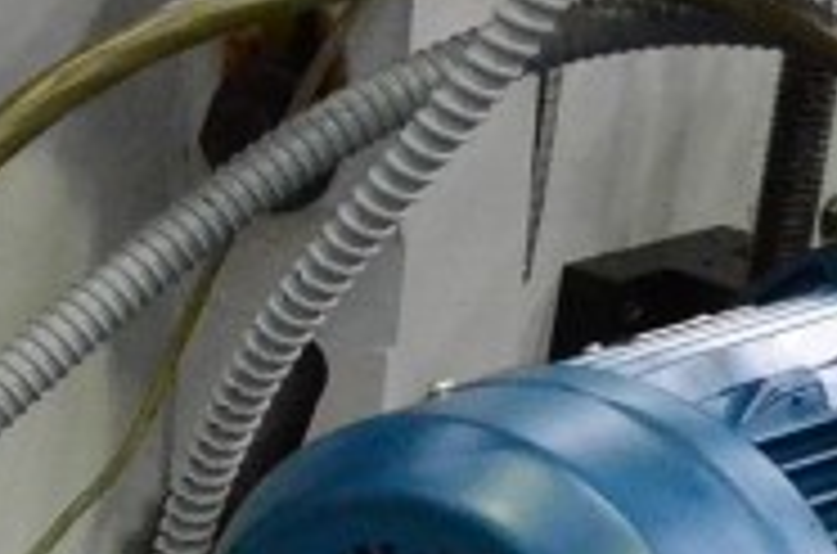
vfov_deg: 7.1
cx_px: -961
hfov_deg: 9.8
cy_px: 378
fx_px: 4476
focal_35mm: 193
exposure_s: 1/125
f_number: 5.6
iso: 6400
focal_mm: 22
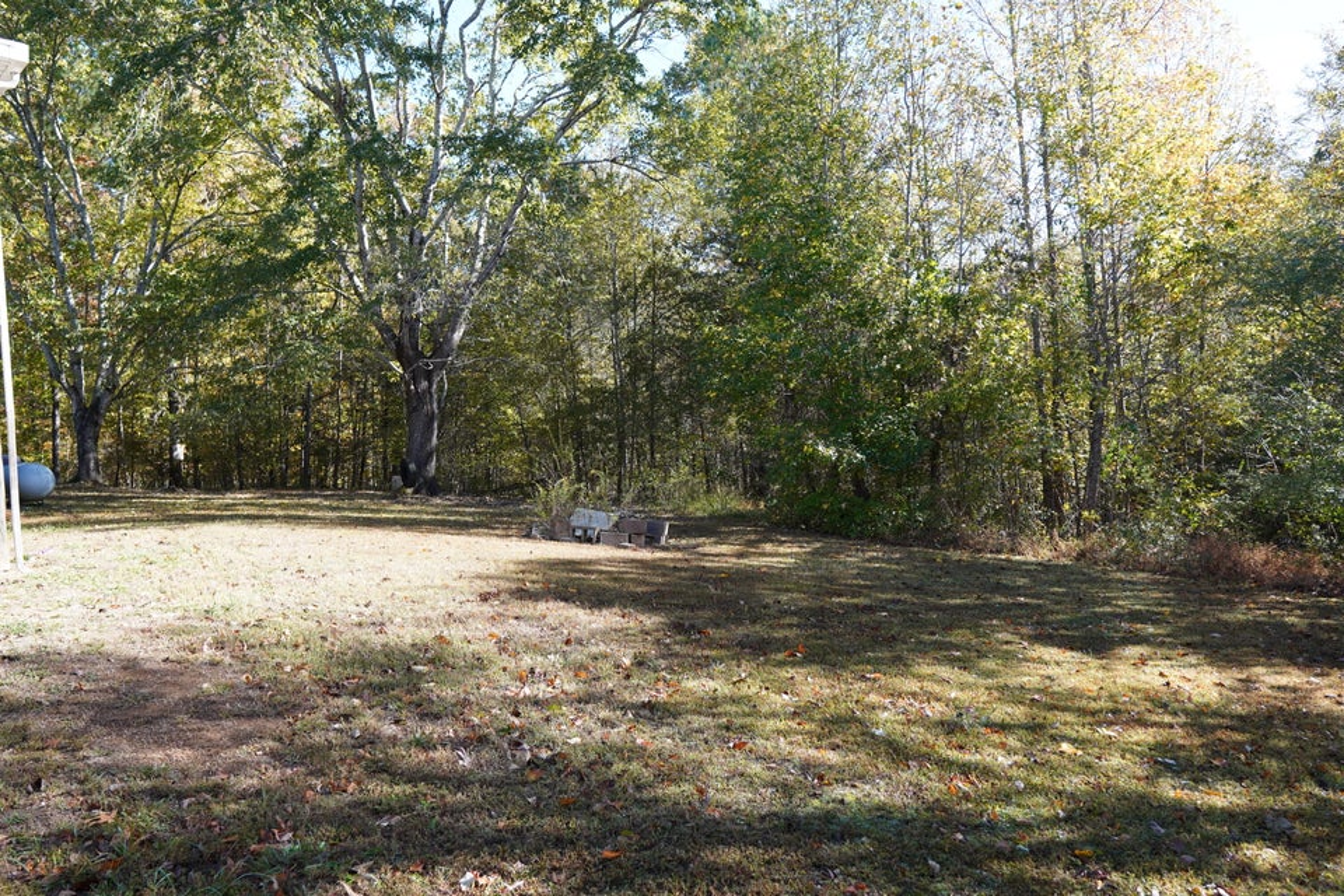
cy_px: 448
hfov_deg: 73.7
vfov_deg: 53.1
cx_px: 672
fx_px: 896
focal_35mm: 24
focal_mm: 16
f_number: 3.2
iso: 100
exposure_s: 1/200
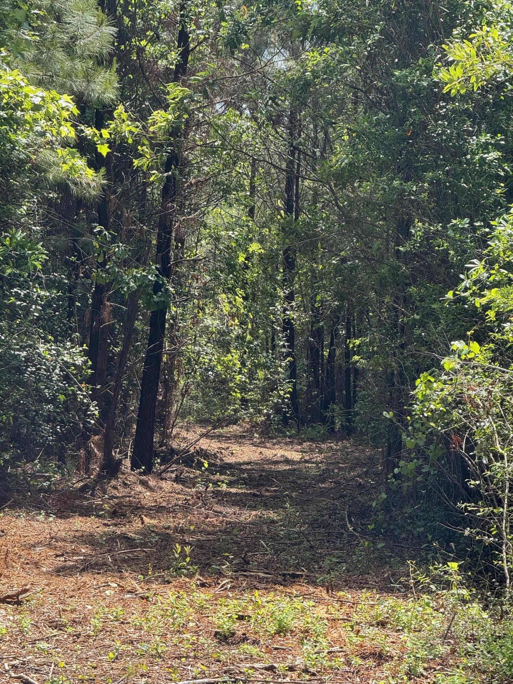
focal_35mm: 120
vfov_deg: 16.4
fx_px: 2371
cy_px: 342
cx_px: 256
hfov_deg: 12.3
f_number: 2.8
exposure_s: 1/243
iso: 50
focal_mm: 15.66
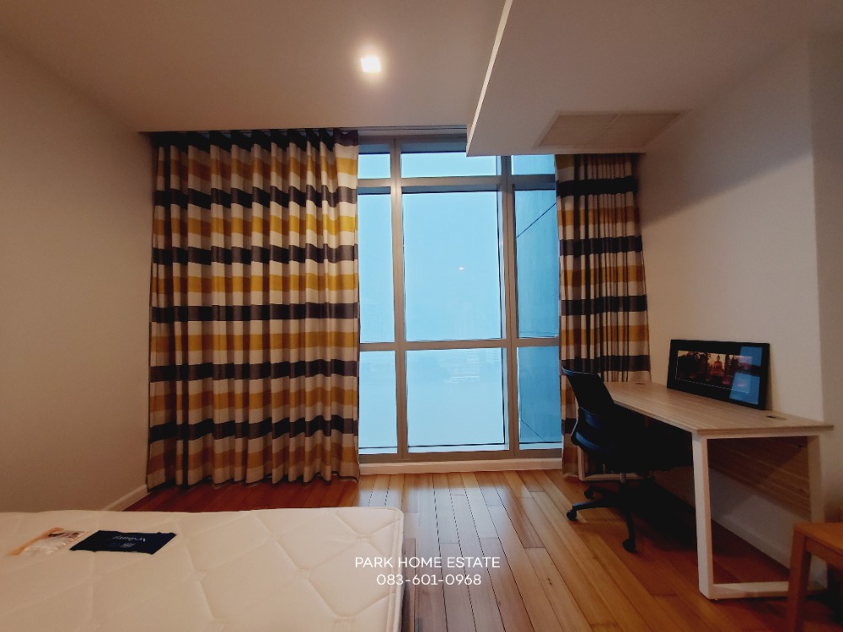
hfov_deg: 106.2
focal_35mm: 13
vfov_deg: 89.9
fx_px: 317
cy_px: 316
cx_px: 422
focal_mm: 1.8
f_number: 2.2
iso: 250
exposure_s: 1/50
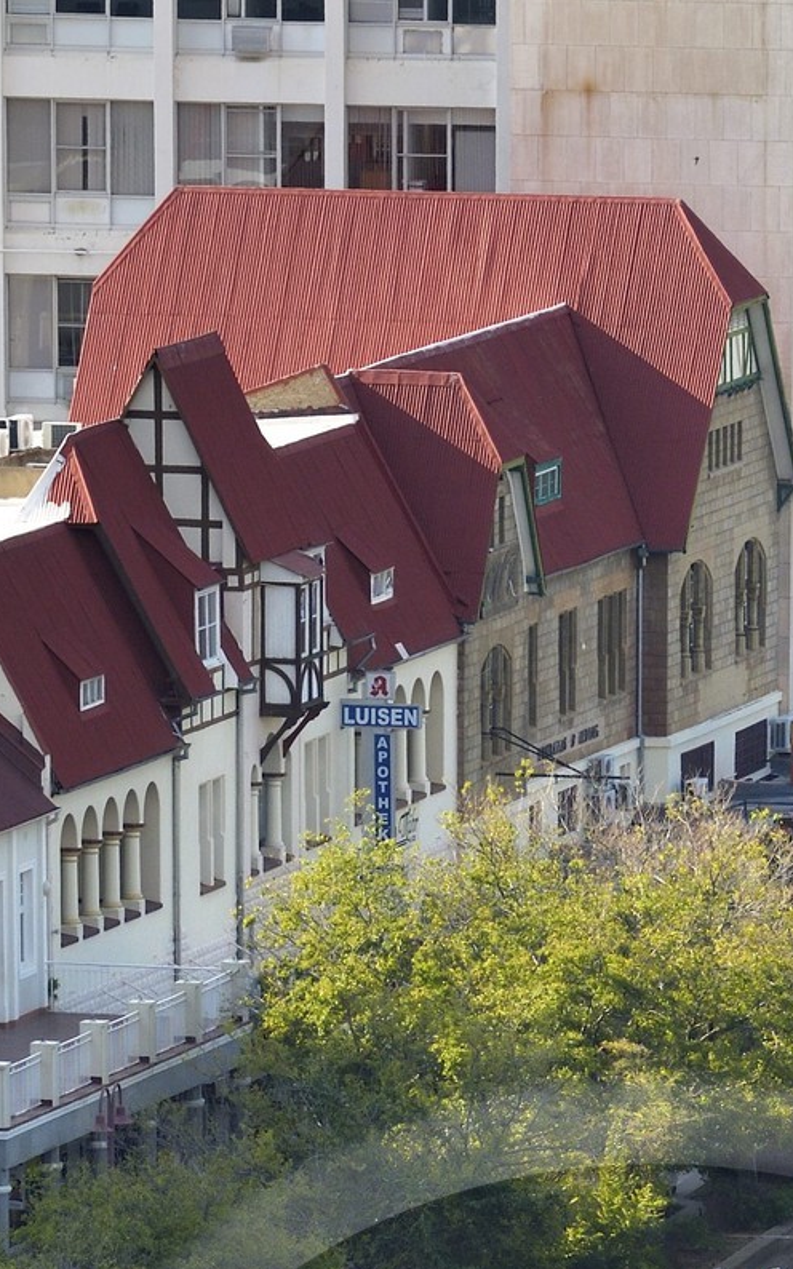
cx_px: 656
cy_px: 1831
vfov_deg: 3.6
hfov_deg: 2.2
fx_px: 20271
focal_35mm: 586
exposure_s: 1/320
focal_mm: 190
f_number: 13
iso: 400
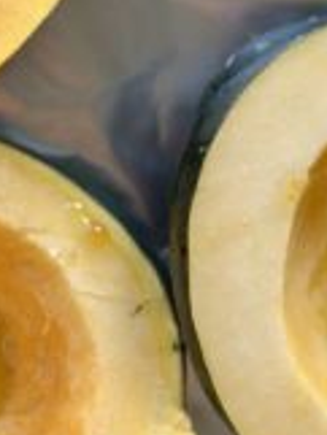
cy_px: 59
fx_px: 1874
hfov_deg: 10.0
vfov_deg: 13.2
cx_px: 145
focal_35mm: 149
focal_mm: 6.86
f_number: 1.78
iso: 80
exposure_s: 1/183
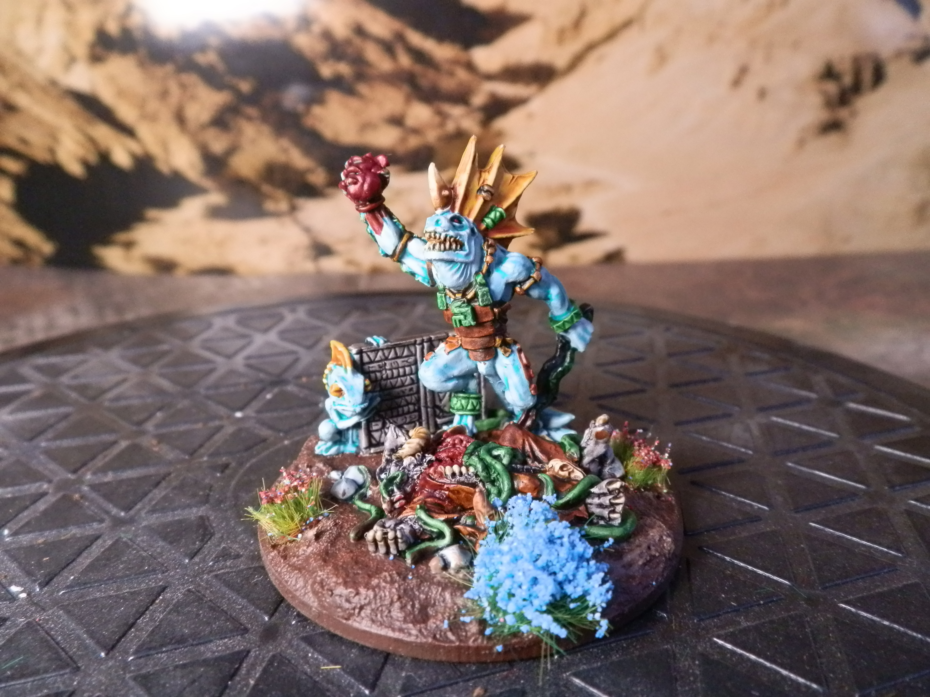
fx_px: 752
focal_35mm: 28
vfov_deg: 49.7
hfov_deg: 63.4
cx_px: 465
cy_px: 348
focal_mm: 5
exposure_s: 1/200
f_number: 3.1
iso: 400
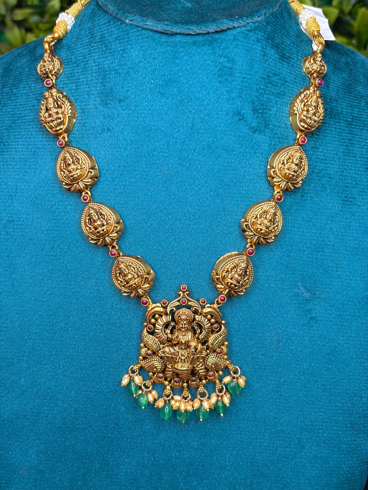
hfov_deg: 28.0
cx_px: 184
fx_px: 737
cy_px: 245
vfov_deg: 36.8
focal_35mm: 52
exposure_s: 1/97
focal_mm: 5.96
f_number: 1.6
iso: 50
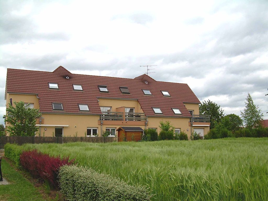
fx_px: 294
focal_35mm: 38
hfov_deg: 49.0
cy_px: 100
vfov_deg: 37.7
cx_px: 134
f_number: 4.6
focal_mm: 6.3
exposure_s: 1/324
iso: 50
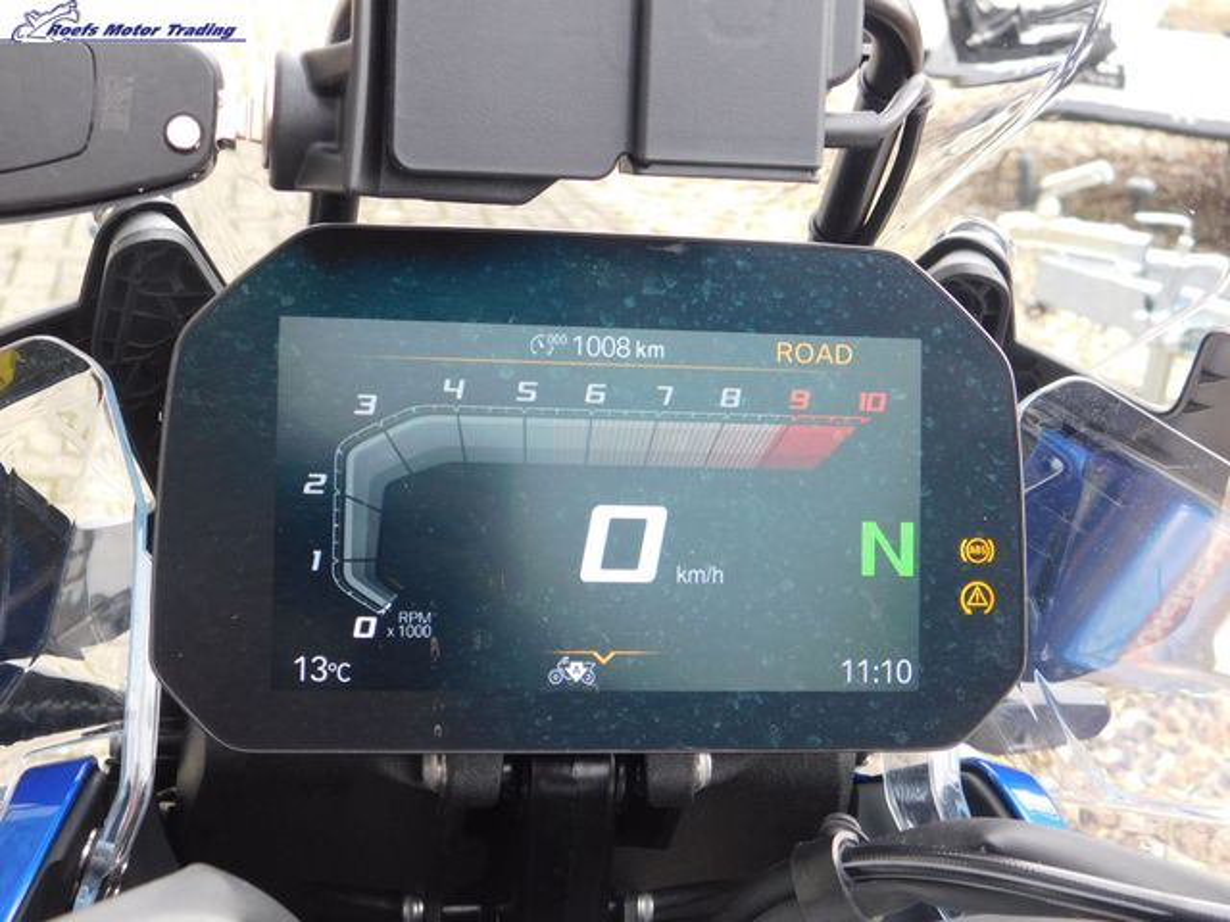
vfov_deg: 28.6
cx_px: 615
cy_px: 461
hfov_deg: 37.5
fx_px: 1812
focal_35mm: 51
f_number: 3.8
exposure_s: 1/50
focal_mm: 9
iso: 125
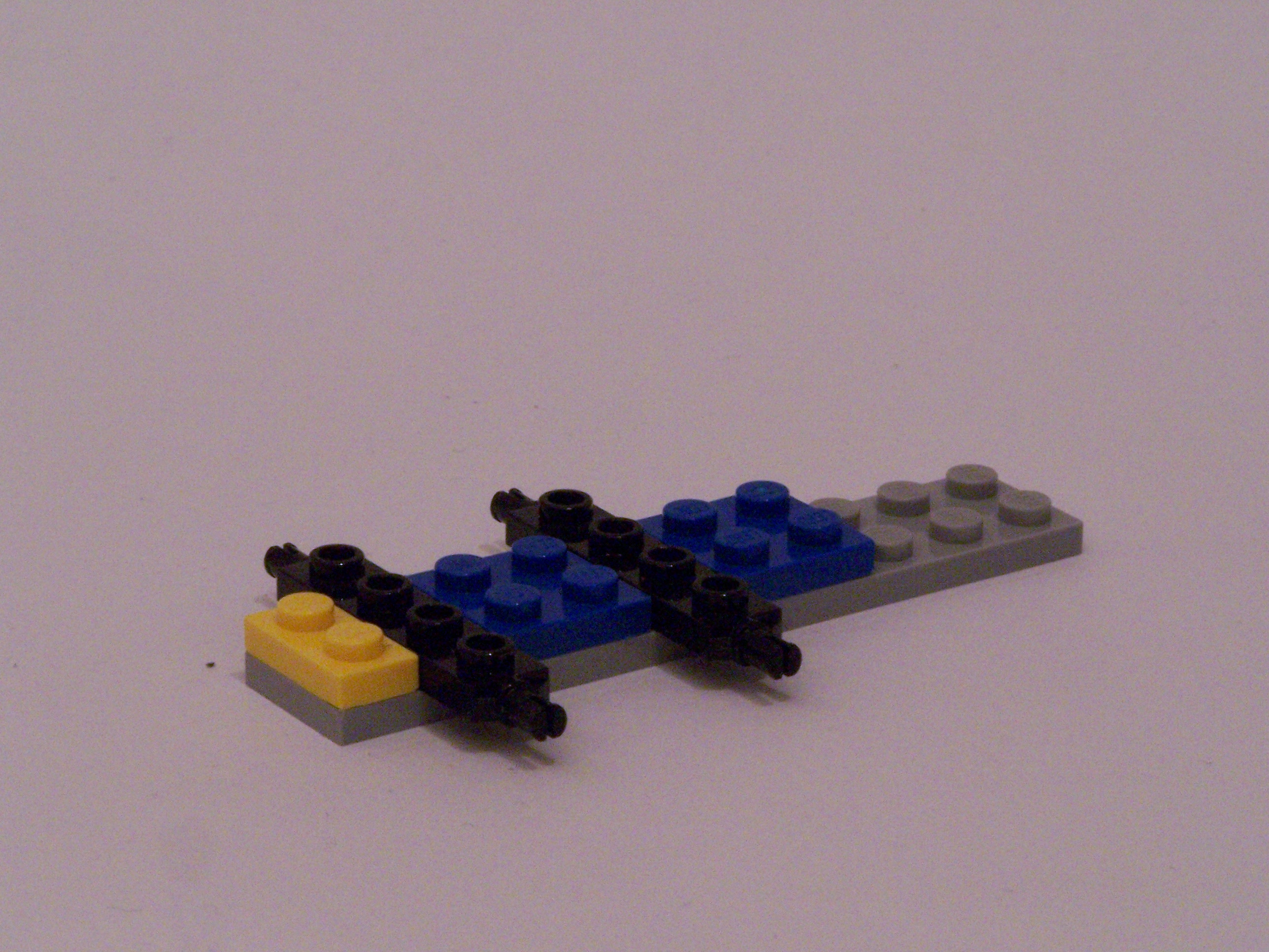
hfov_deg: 14.2
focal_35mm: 139
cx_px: 634
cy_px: 476
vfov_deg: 10.7
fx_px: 5096
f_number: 8
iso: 400
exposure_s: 1/6
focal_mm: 23.1
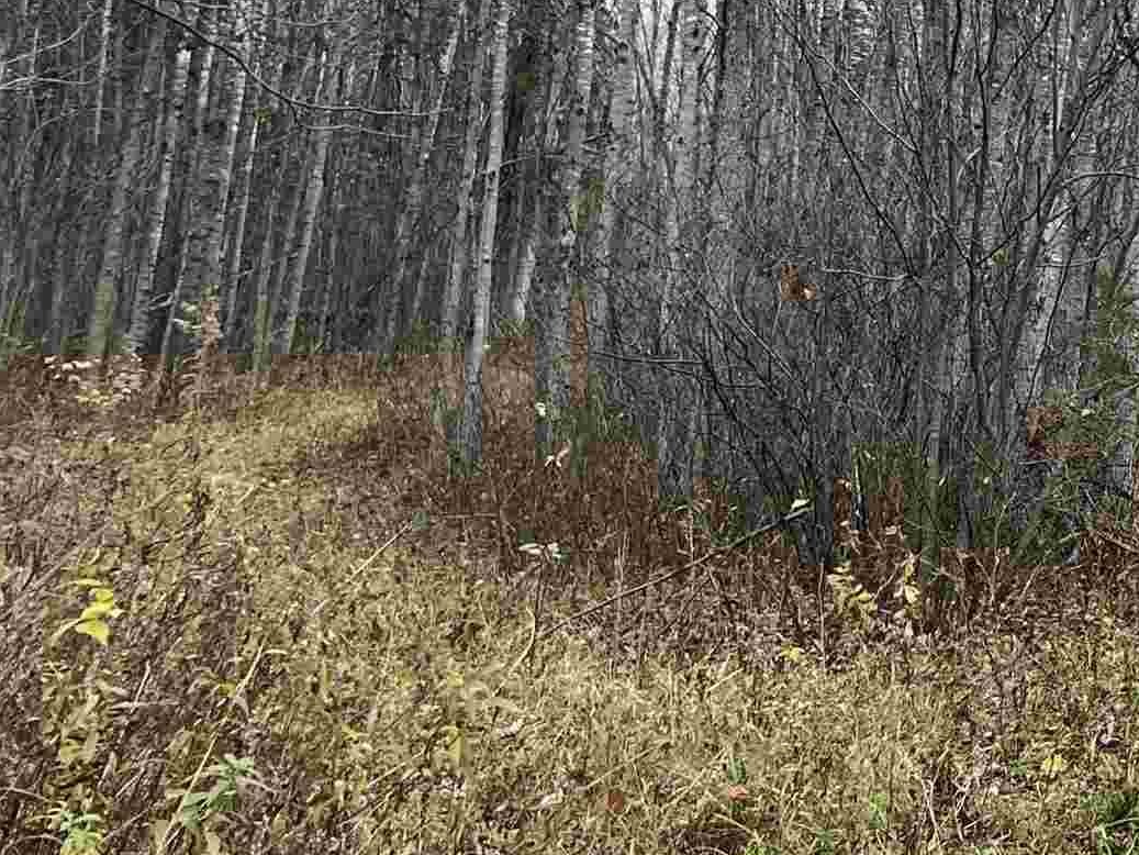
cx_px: 1607
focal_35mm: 77
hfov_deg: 21.9
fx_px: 2534
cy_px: 125
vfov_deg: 18.9
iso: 50
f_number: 1.5
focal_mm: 5.7
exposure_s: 1/121
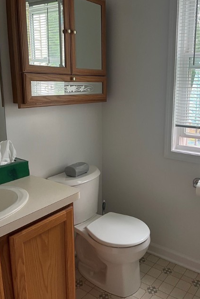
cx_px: 132
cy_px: 135
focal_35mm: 33
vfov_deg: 57.1
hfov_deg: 39.6
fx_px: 275
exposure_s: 1/60
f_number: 1.6
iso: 125
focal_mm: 5.1
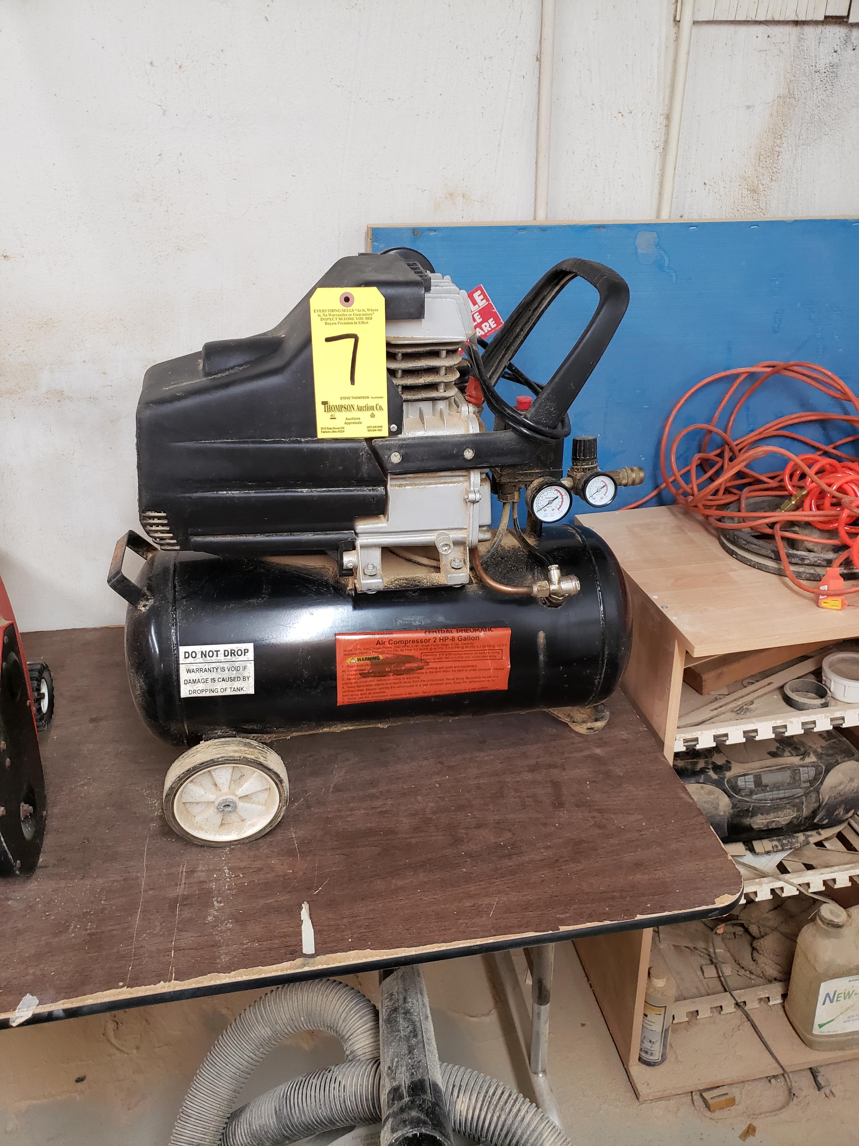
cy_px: 573
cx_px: 430
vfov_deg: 67.3
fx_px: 860
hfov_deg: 53.1
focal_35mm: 26
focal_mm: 4.3
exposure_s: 1/60
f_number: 1.5
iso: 320
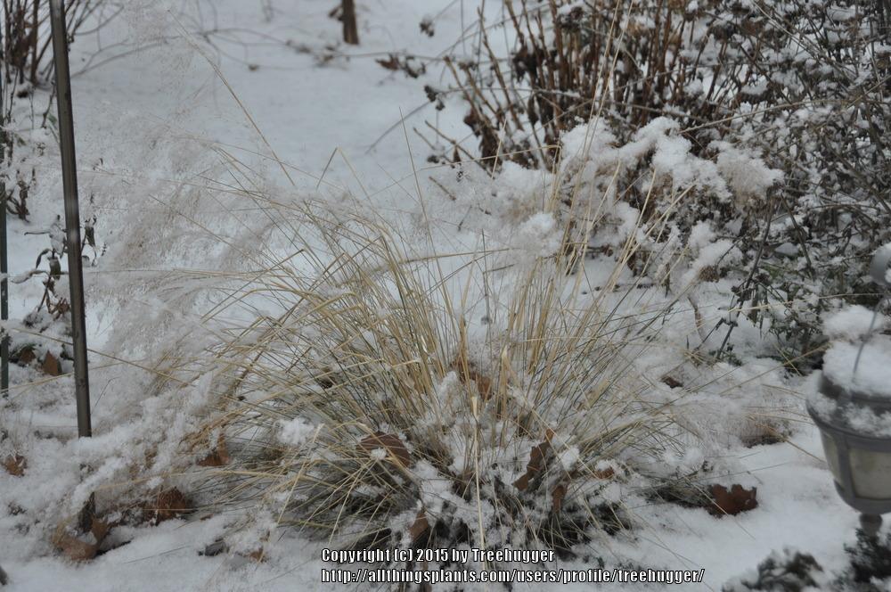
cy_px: 296
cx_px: 446
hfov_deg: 28.1
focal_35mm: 72
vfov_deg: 18.9
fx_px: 1780
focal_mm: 48
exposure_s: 1/100
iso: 400
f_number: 5
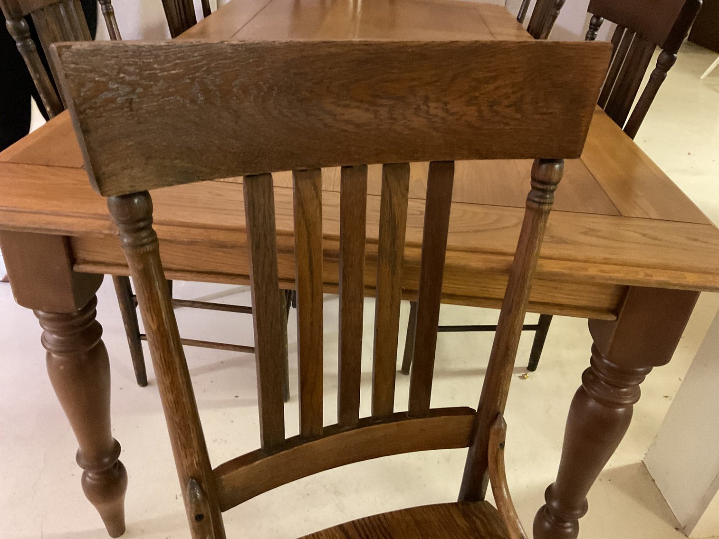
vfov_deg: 48.2
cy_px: 270
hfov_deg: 61.7
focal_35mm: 29
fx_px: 602
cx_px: 360
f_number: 1.8
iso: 500
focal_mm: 3
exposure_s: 1/30
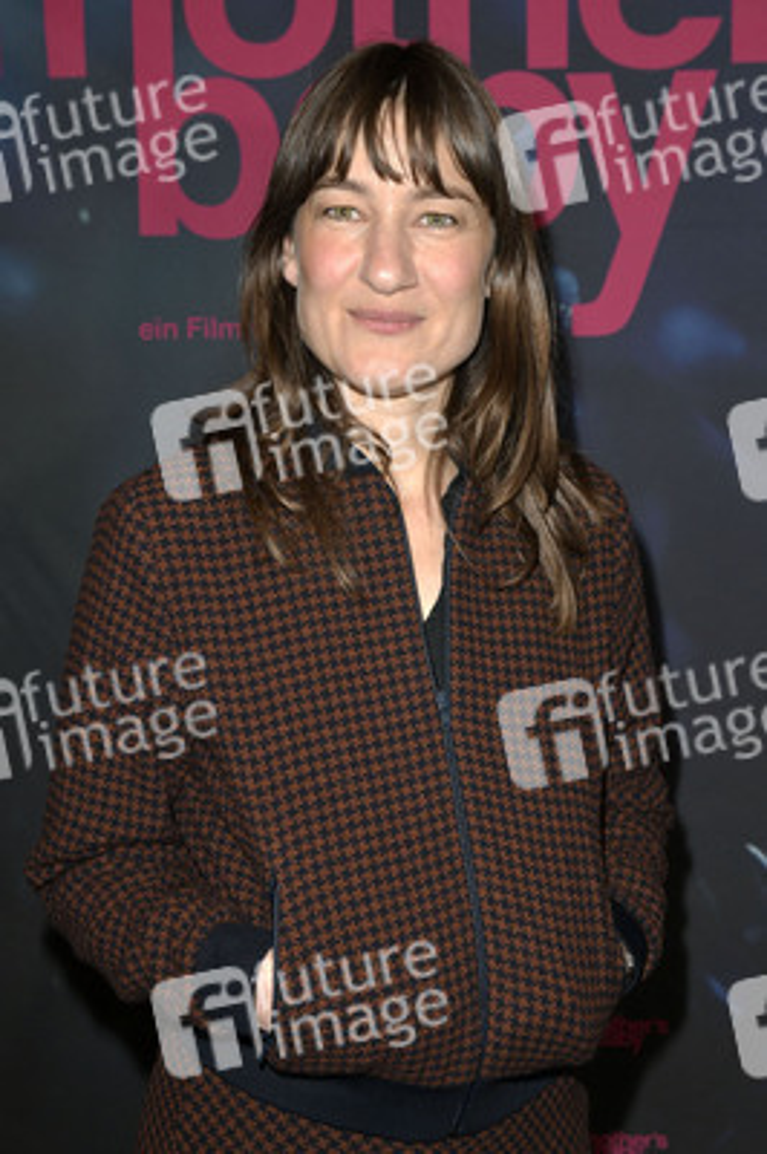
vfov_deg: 39.6
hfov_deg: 26.9
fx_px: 1601
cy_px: 577
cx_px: 384
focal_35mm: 50
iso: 1600
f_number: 6.3
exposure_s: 1/250
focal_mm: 50
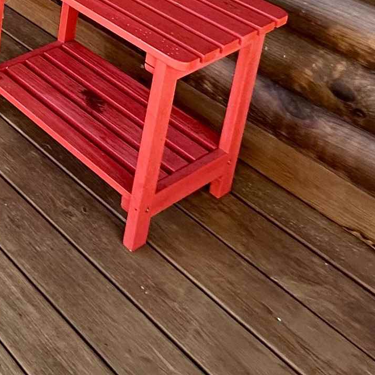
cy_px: -219
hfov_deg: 21.6
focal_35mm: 53
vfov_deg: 23.8
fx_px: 650
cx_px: -292
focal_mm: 2.22
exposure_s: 1/99
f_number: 2.2
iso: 80
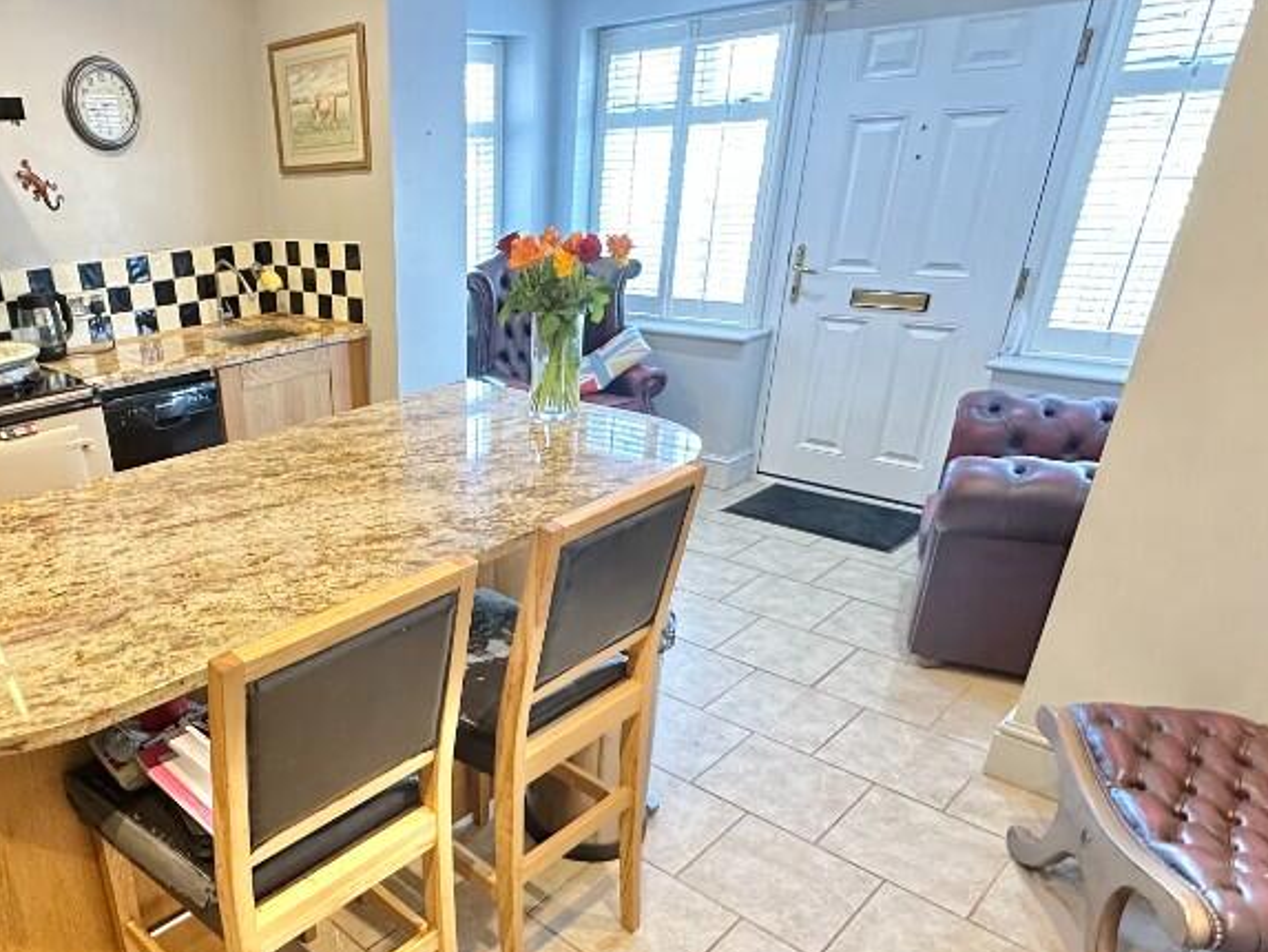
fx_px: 916
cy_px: 631
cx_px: 367
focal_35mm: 25
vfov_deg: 53.9
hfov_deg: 66.4
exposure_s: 1/50
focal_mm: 2.22
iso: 640
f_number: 2.2
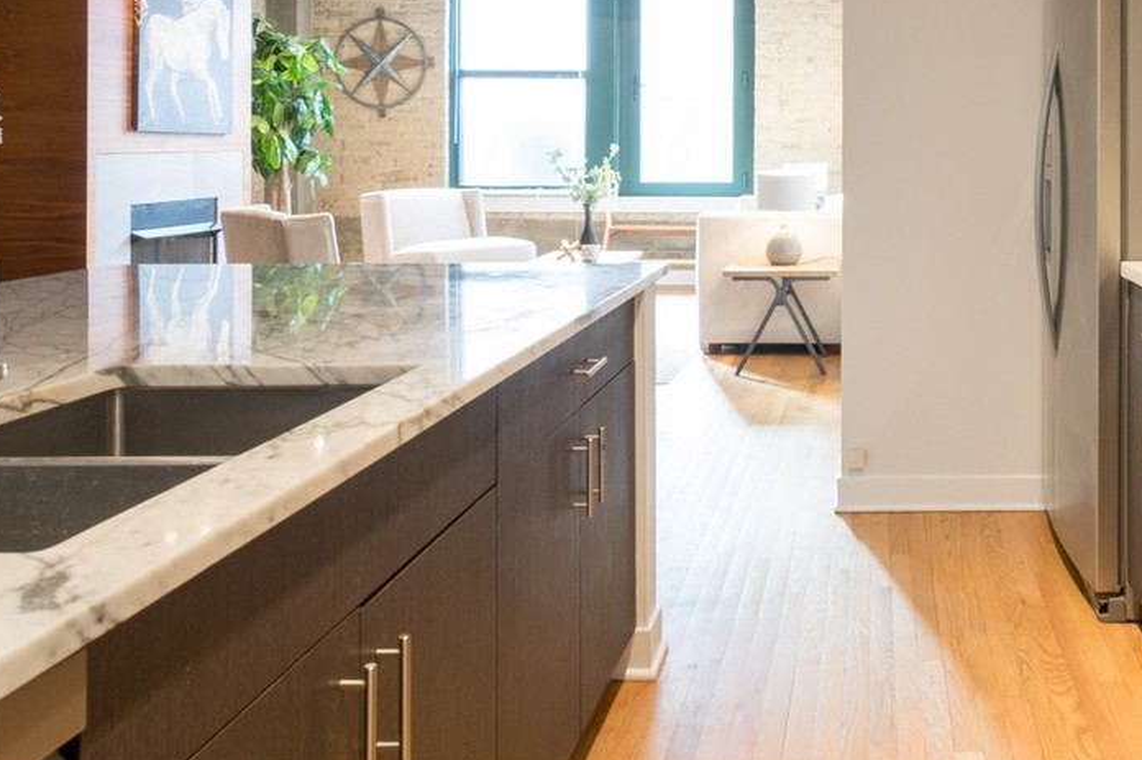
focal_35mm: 35
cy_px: 194
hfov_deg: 52.0
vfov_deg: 36.9
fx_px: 1109
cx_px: 864
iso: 100
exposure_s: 1/1.67
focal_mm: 10
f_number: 11
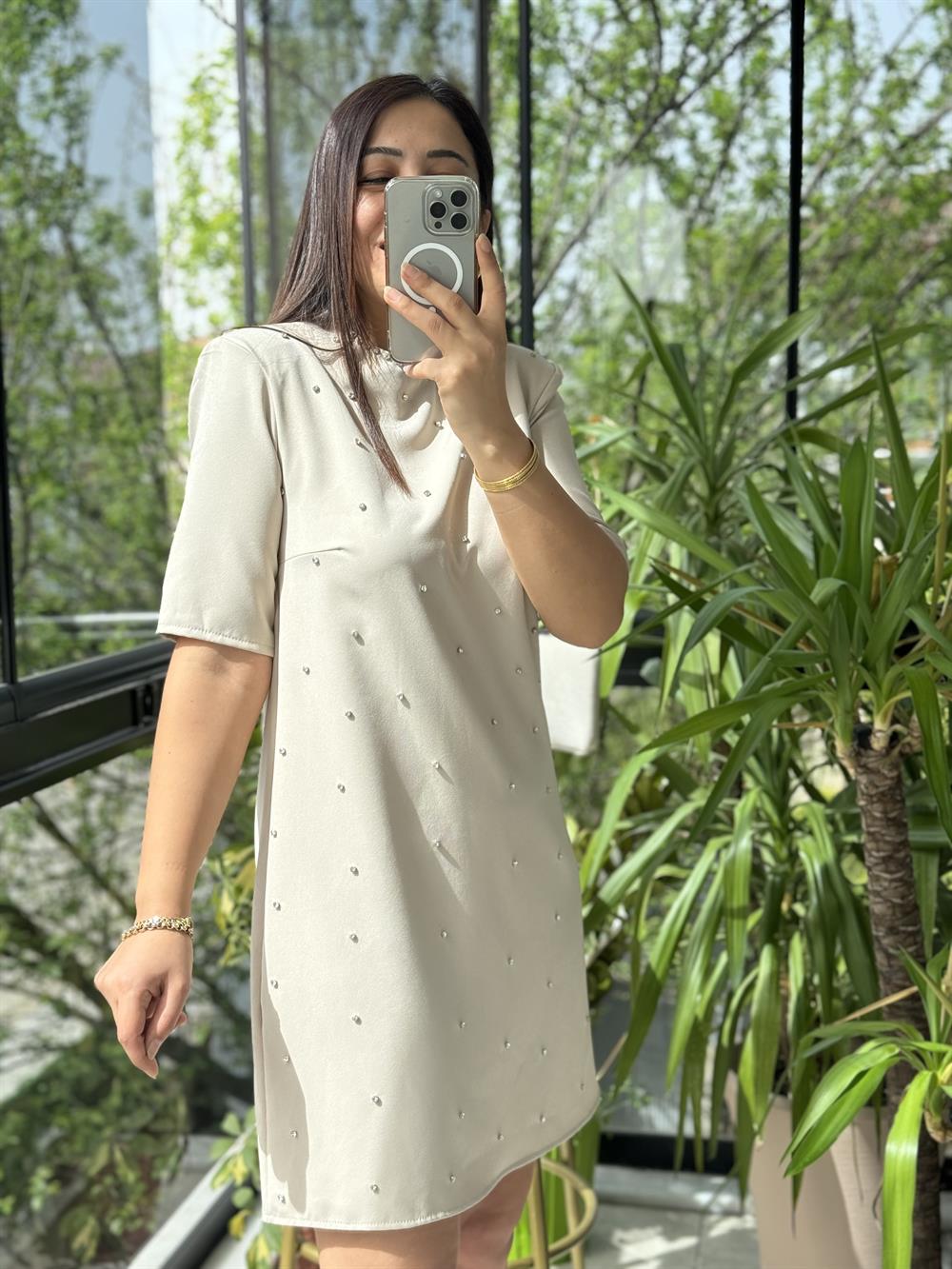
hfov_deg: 30.3
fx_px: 1760
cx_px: 476
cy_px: 634
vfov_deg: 39.7
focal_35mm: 48
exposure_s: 1/700
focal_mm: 6.86
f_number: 1.78
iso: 64
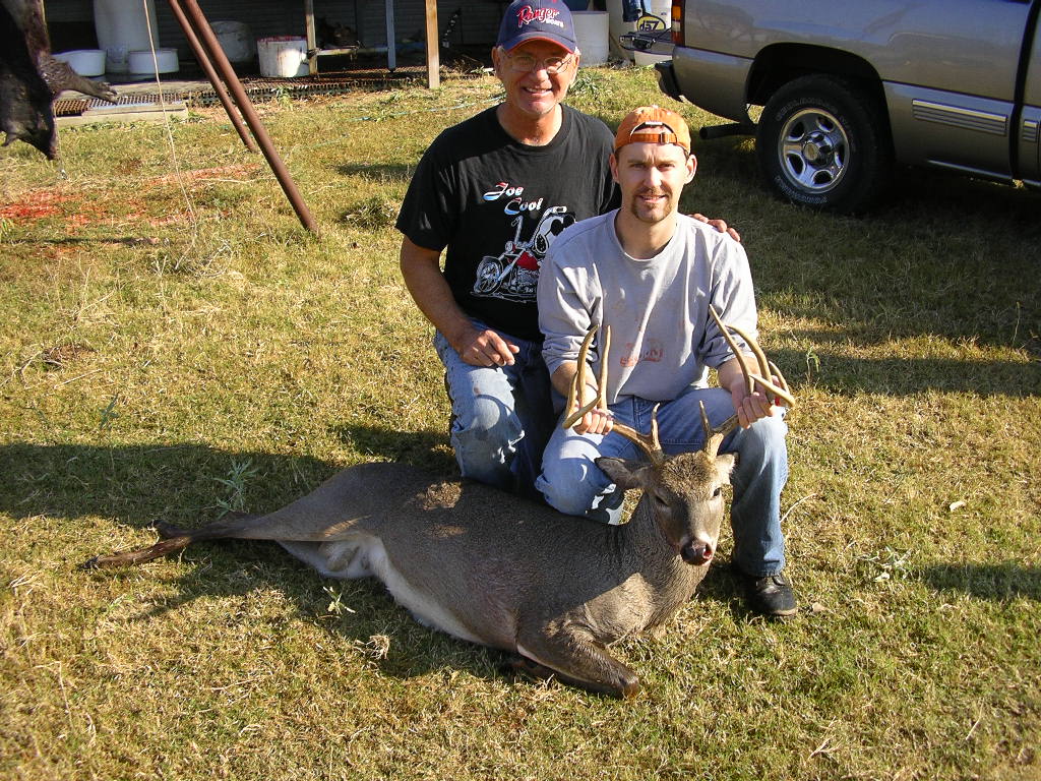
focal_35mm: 38
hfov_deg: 49.0
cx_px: 520
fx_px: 1143
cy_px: 390
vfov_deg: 37.7
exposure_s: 1/400
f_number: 2.9
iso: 50
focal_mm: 5.8
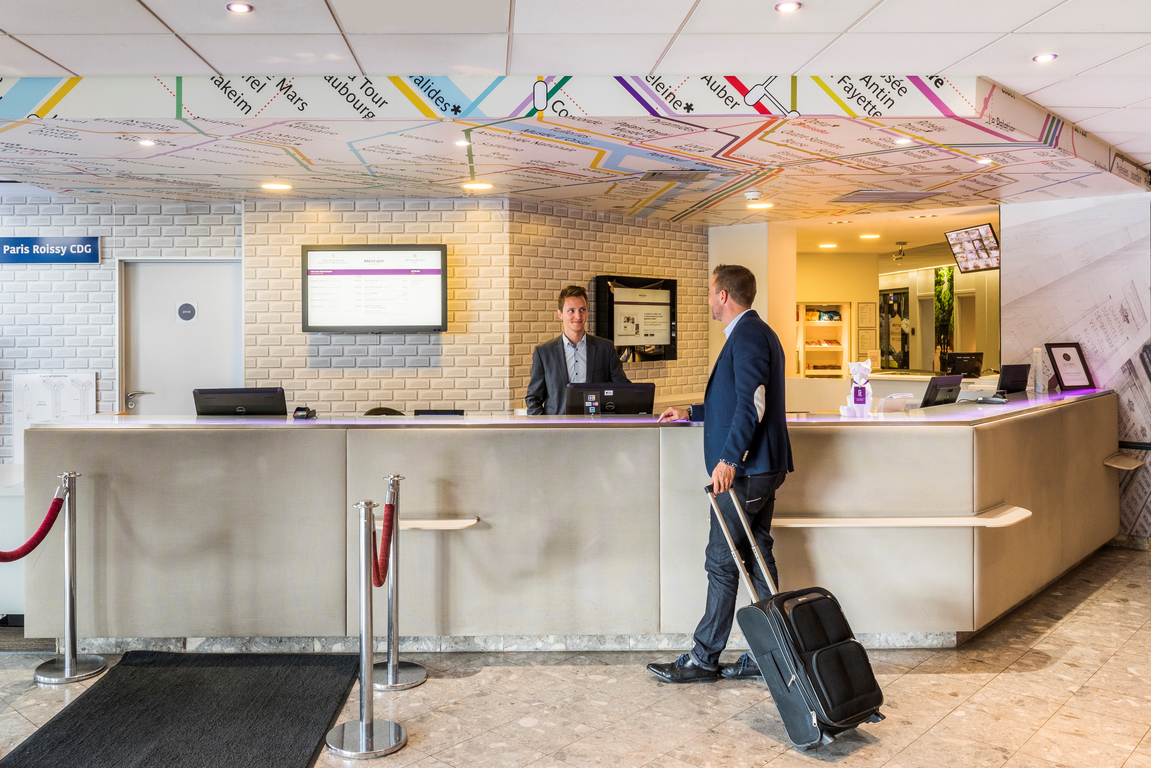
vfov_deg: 53.2
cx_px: 576
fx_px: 768
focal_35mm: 24
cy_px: 384
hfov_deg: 73.7
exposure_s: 1/3
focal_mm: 24
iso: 200
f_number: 13
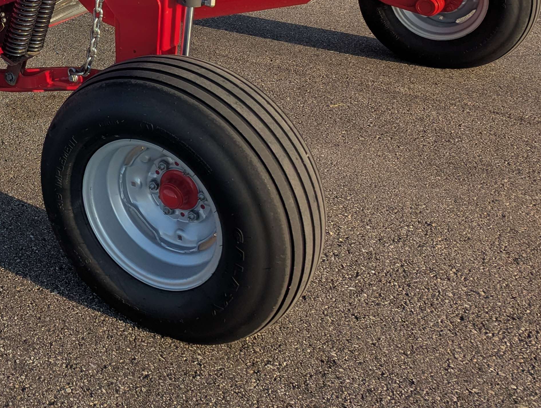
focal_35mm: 52
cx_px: -26
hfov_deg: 33.0
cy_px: -23
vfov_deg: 26.3
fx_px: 814
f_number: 1.85
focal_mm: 6.81
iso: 48
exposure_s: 1/2179
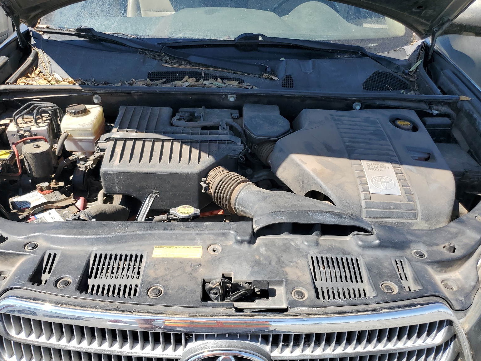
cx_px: 232
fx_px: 375
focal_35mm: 27
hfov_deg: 65.3
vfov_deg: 51.4
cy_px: 181
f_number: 1.5
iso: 50
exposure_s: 1/1429
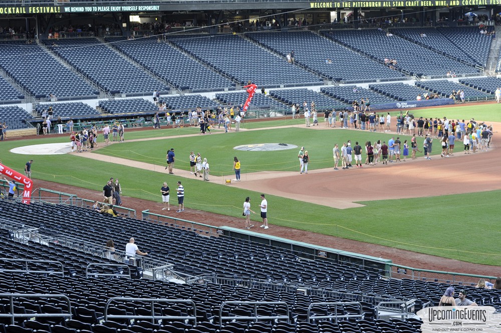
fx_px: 1042
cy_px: 166
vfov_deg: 18.1
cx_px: 250
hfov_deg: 27.0
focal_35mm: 75
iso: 200
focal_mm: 50
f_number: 5
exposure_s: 1/100
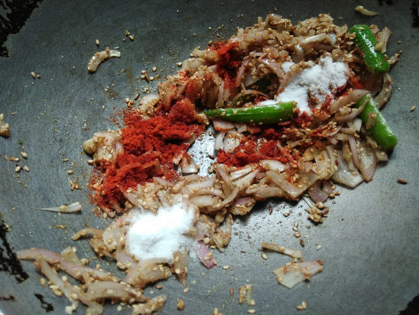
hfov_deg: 79.0
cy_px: 158
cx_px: 210
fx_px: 254
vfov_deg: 63.4
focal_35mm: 21
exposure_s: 1/33
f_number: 2
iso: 200
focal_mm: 3.57
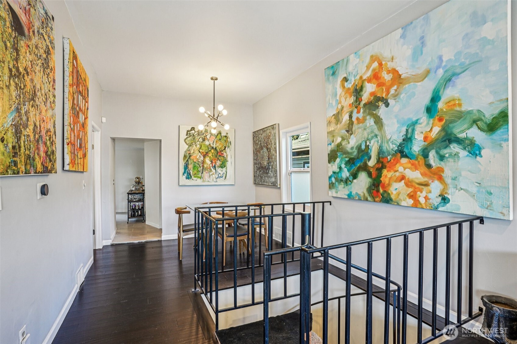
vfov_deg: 70.4
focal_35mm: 17
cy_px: 172
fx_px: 244
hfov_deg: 93.3
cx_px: 258
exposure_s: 1/6
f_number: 8
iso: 400
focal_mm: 17
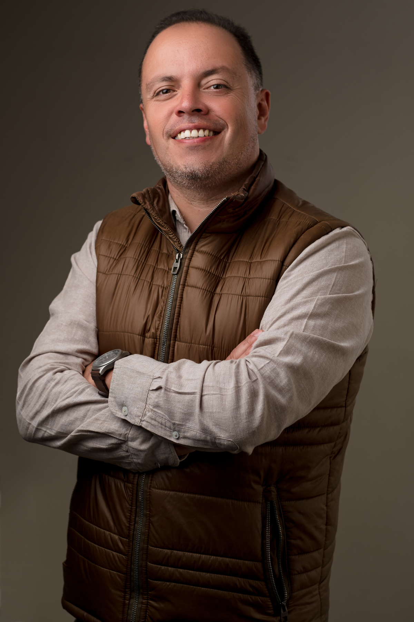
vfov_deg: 27.0
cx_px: 207
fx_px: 1294
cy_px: 311
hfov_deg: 18.2
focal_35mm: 75
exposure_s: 1/60
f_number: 3.6
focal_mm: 50
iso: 160
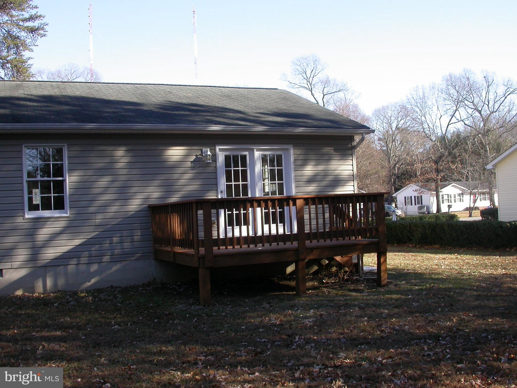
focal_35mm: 38
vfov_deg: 37.7
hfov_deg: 49.0
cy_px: 194
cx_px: 258
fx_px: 568
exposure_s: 1/172
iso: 100
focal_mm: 7.85
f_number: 5.3
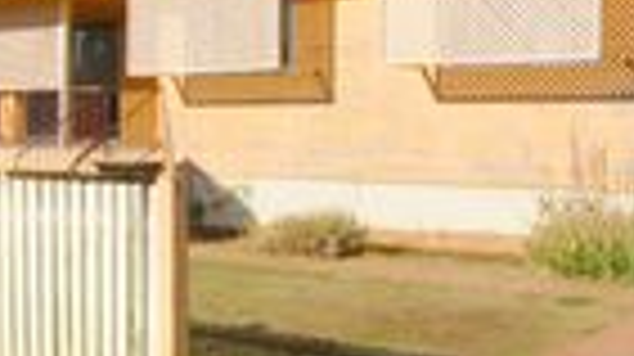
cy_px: 61
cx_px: 364
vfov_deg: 18.8
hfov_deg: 33.3
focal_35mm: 63
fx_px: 1058
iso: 160
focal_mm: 12
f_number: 11
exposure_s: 1/200
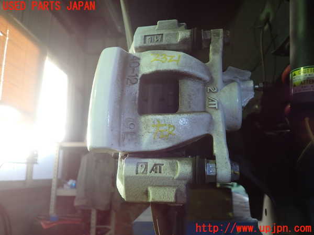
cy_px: 118
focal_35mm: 28
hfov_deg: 63.4
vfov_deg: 49.7
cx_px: 157
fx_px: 254
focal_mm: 5.05
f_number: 2.2
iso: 160
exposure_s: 1/60
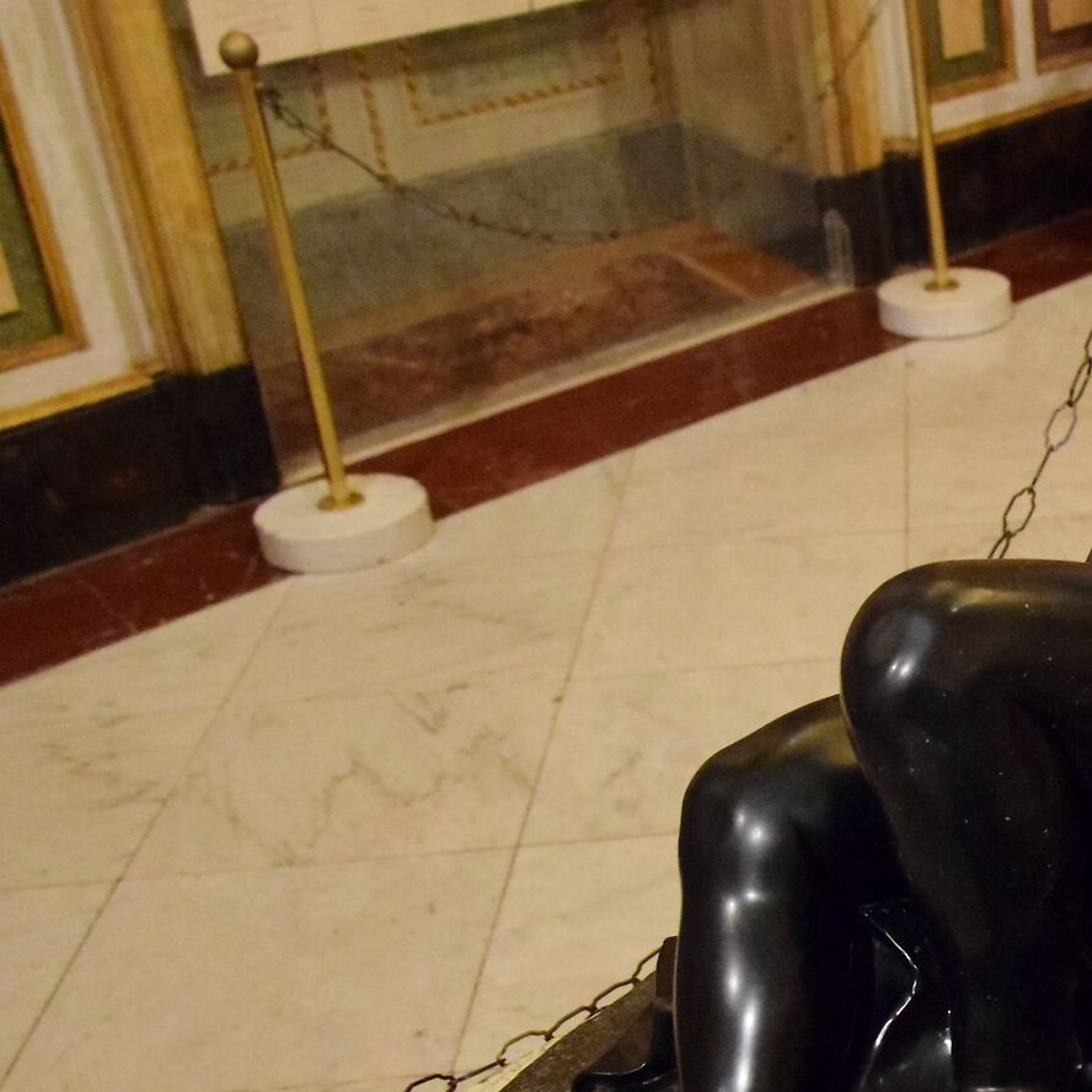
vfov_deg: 27.3
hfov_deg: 25.6
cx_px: 1219
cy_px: 847
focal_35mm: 62
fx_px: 2213
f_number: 3.5
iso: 6400
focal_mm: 18
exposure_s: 1/50
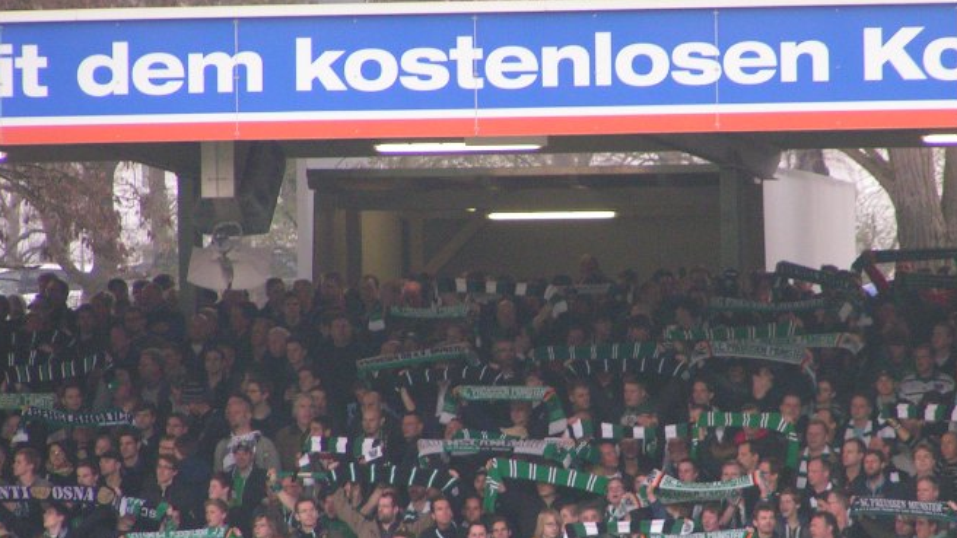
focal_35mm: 452
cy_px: 330
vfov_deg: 2.7
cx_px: 567
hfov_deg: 4.8
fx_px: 11470
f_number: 3.5
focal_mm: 52
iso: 200
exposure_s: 1/200
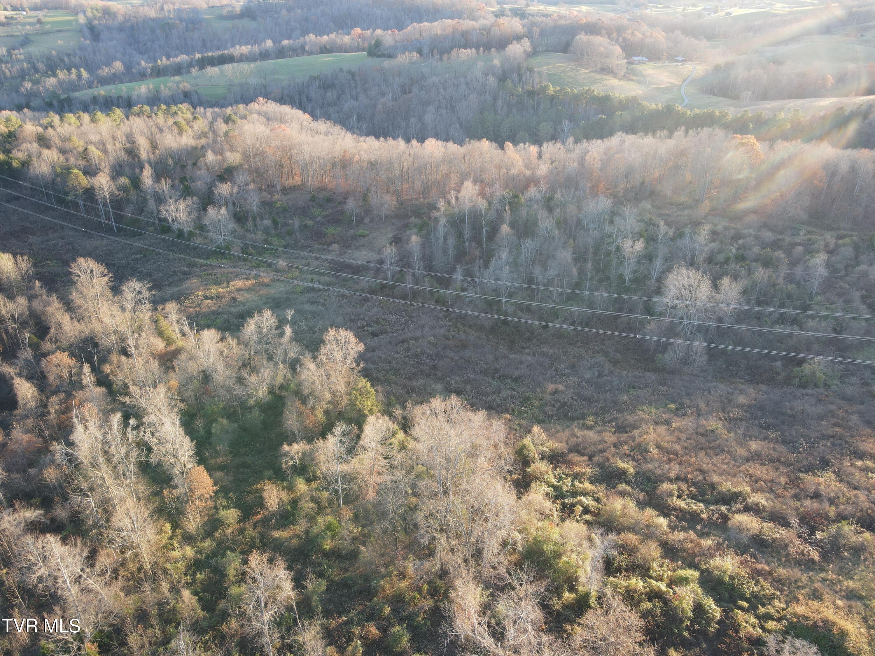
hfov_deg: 71.6
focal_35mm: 24
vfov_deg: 56.8
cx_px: 438
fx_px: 607
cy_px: 328
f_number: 2.8
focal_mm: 4.5
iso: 100
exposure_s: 1/30
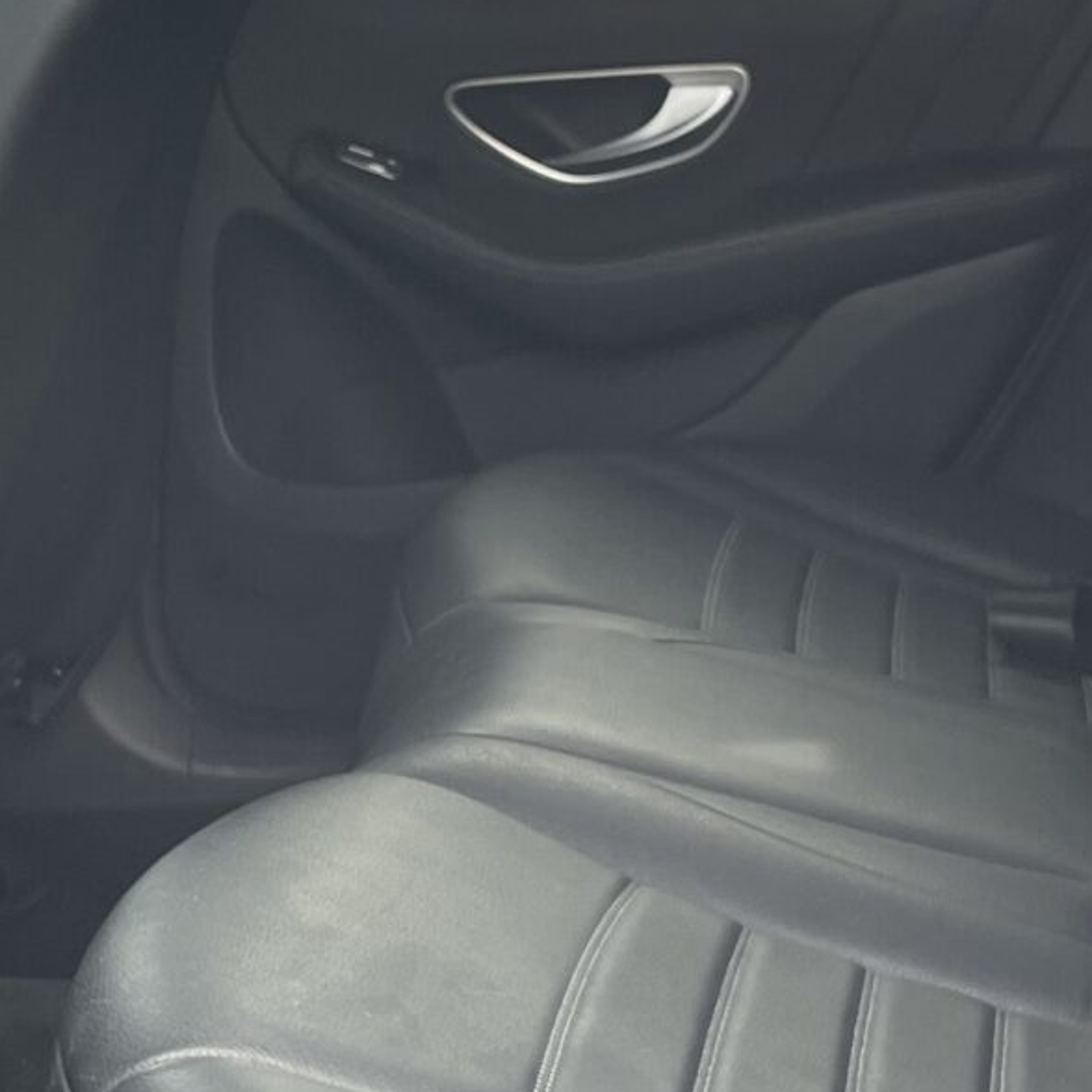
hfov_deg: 17.4
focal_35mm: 100
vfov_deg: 17.4
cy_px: 613
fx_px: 3569
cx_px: 474
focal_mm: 4.2
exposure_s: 1/121
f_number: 1.6
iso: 40
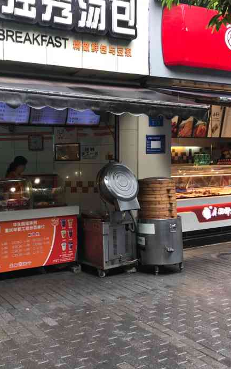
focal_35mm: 40
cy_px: 186
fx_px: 403
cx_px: 57
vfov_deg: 49.3
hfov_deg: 31.4
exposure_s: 1/100
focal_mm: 3.99
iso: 25
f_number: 1.8
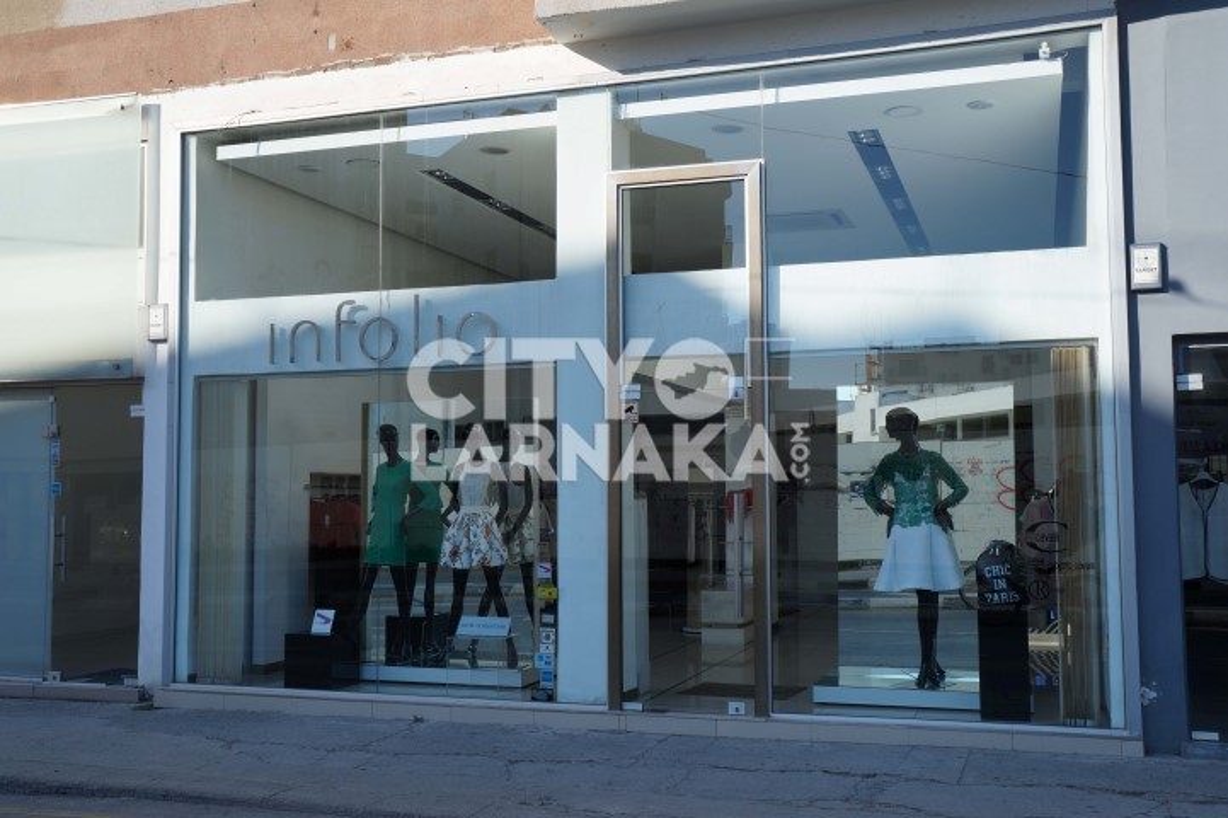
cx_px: 614
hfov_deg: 53.2
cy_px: 409
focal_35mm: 36
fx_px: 1227
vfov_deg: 36.8
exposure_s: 1/250
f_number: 8
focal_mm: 24
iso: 100
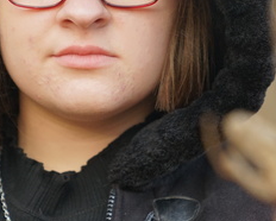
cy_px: 124
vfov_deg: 7.8
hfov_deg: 9.7
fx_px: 1619
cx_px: 8
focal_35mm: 198
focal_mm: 70
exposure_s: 1/160
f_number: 2.8
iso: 640
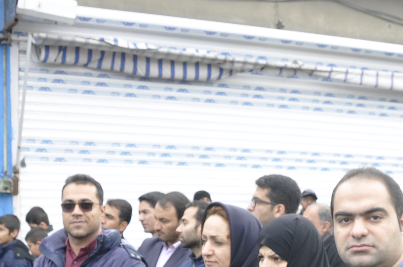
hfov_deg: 22.2
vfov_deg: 14.6
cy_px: 380
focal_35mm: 88
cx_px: 412
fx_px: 984
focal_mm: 18
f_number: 7.1
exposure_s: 1/50
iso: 200
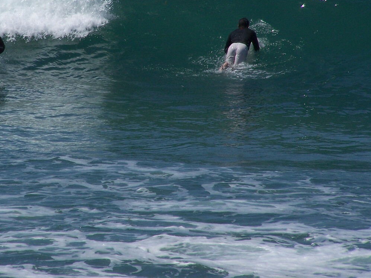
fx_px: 6316
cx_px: 131
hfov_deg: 3.4
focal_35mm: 589
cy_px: 61
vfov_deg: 2.5
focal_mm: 60.8
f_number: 7.1
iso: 80
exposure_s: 1/800
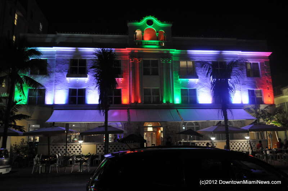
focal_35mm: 27
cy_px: 96
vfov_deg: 47.8
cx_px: 144
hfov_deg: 67.5
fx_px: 216
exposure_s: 1/25
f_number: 3.5
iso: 1600
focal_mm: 18
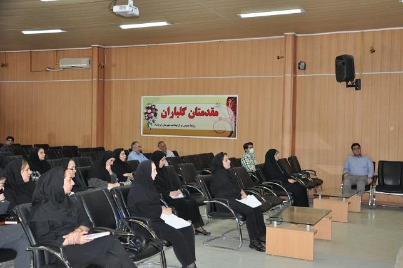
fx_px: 470
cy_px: 134
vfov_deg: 31.8
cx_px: 202
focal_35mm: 42
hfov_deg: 46.4
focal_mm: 28
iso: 800
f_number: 4
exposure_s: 1/60
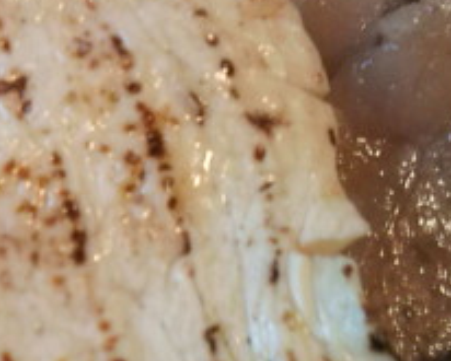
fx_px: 1295
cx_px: 24
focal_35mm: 97
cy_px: 335
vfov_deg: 15.7
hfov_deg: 19.3
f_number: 2.8
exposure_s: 1/15
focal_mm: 3.3
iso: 89
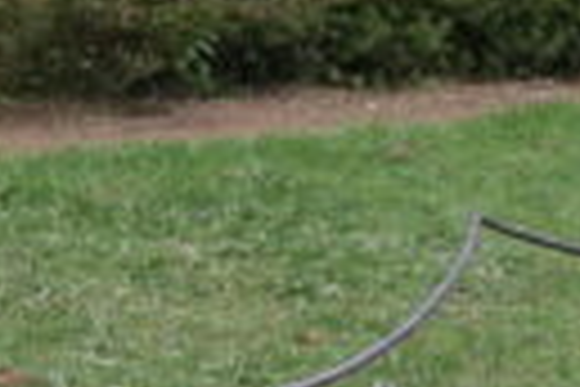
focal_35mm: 191
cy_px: -916
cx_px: -814
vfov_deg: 6.4
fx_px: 3077
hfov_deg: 9.6
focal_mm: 8.8
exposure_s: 1/30
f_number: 2.8
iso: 160
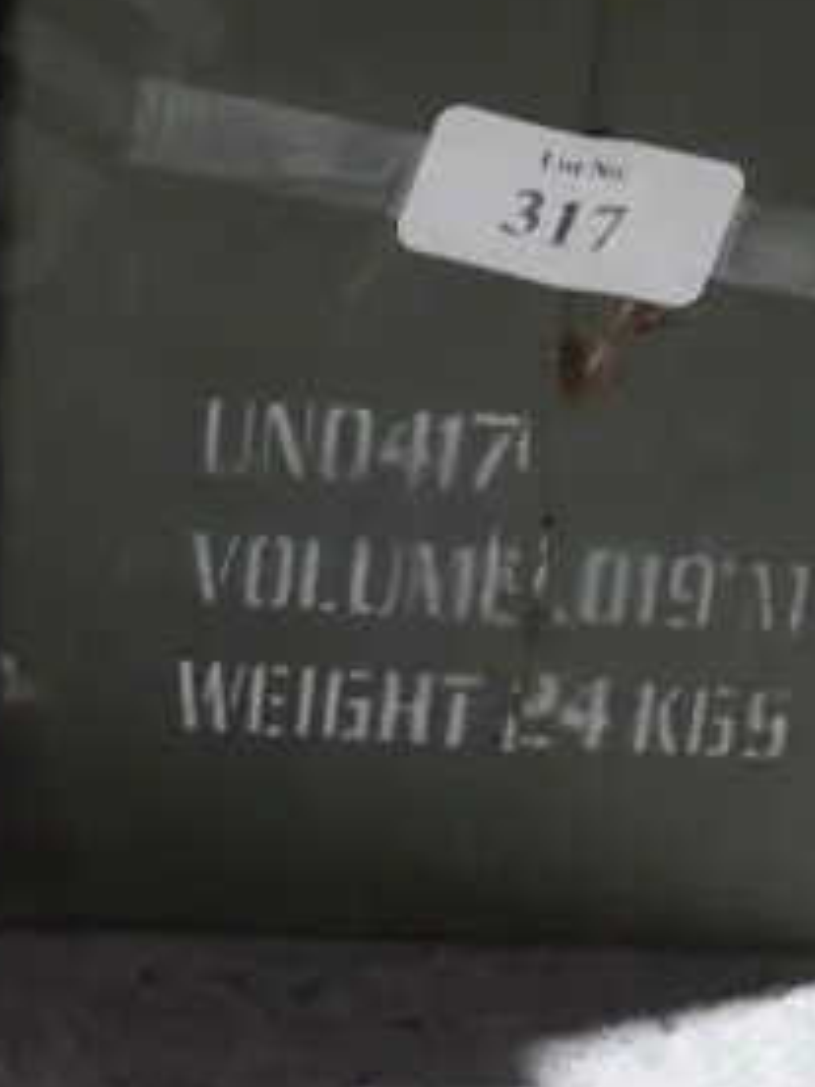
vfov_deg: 11.4
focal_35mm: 171
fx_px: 5368
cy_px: 0
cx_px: 132
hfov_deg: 8.7
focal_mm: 23
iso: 2500
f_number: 5.1
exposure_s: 1/60
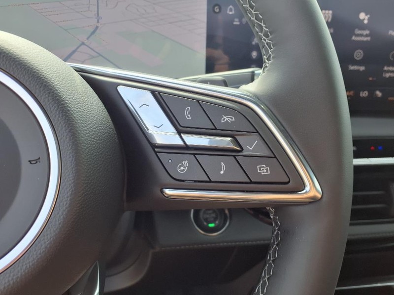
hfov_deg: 65.3
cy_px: 148
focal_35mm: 27
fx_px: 307
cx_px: 197
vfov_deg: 51.4
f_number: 1.9
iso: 40
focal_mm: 3.58
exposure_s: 1/213
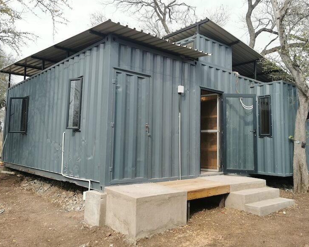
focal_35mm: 31
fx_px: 284
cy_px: 121
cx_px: 163
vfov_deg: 47.1
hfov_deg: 57.1
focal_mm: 5.56
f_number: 4
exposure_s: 1/1477
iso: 50
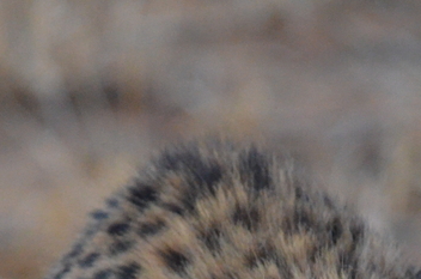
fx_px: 9556
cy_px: 443
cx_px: 227
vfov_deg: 1.7
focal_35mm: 819
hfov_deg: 2.5
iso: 3200
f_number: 4.8
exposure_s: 1/125
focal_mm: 150
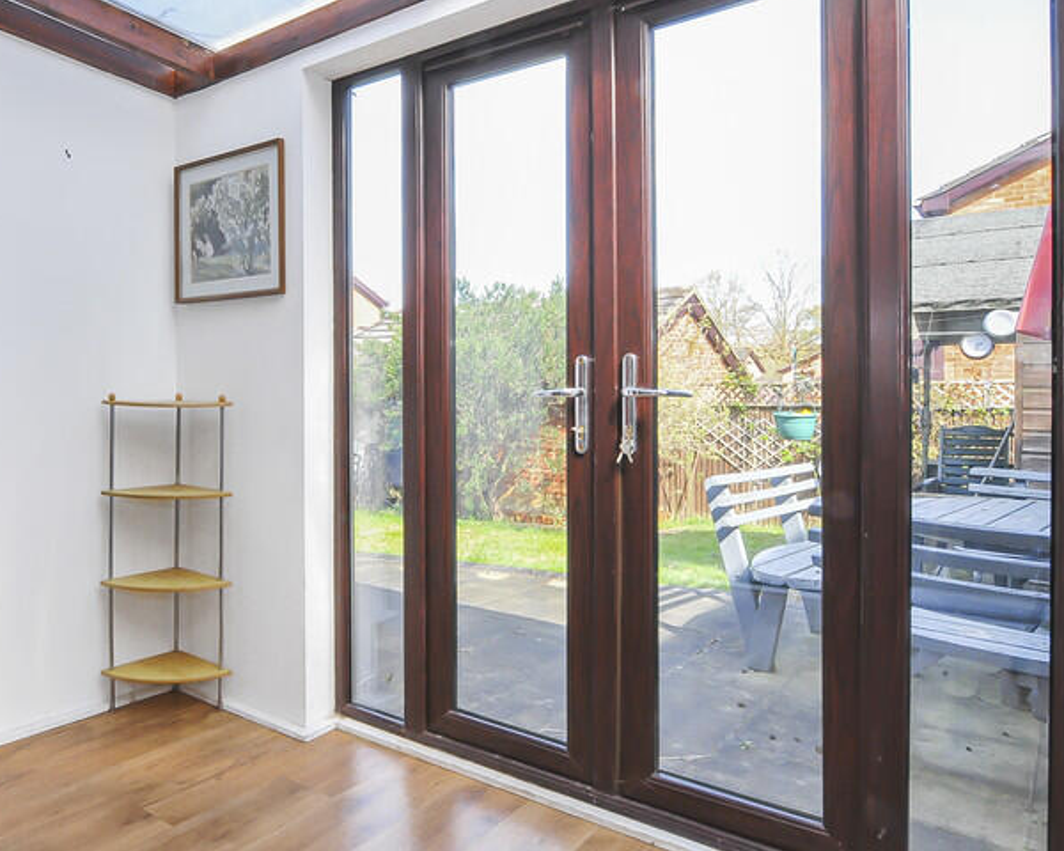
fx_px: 756
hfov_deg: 68.7
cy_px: 362
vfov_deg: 58.5
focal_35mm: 24
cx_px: 371
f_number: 16
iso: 400
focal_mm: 10
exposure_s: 1/15
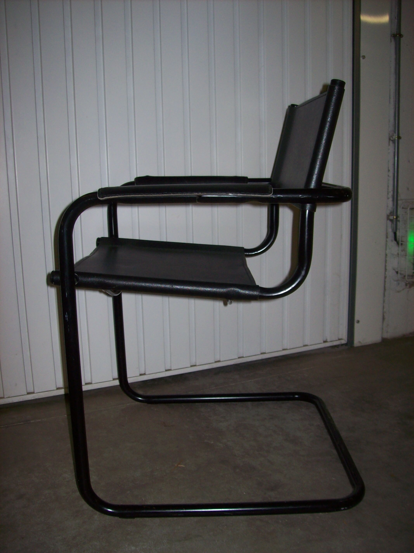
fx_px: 574
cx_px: 207
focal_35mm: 36
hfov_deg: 39.6
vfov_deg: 51.4
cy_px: 276
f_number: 2.7
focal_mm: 6
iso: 80
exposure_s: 1/64
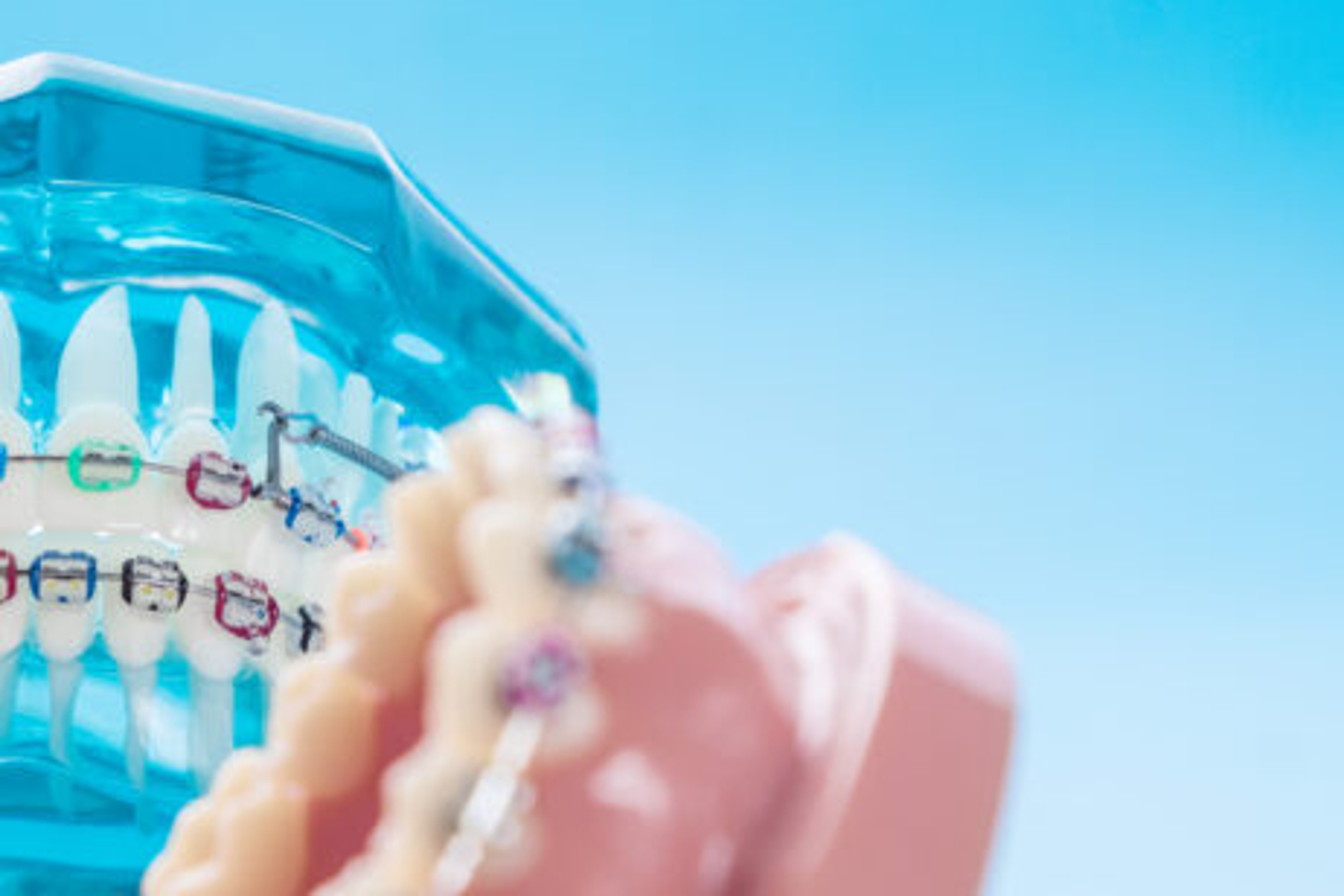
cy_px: 710
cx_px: 442
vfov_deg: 9.9
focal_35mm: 138
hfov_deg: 14.8
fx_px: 5152
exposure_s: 1/3
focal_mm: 55
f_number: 7.1
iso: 400
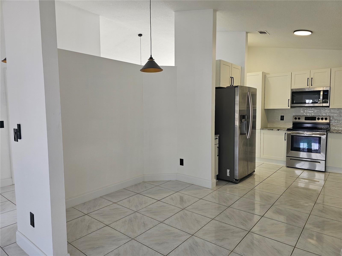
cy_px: 128
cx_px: 171
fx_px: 227
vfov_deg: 58.9
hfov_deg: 73.9
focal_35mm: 23
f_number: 1.7
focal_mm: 6.3
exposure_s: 1/120
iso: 80
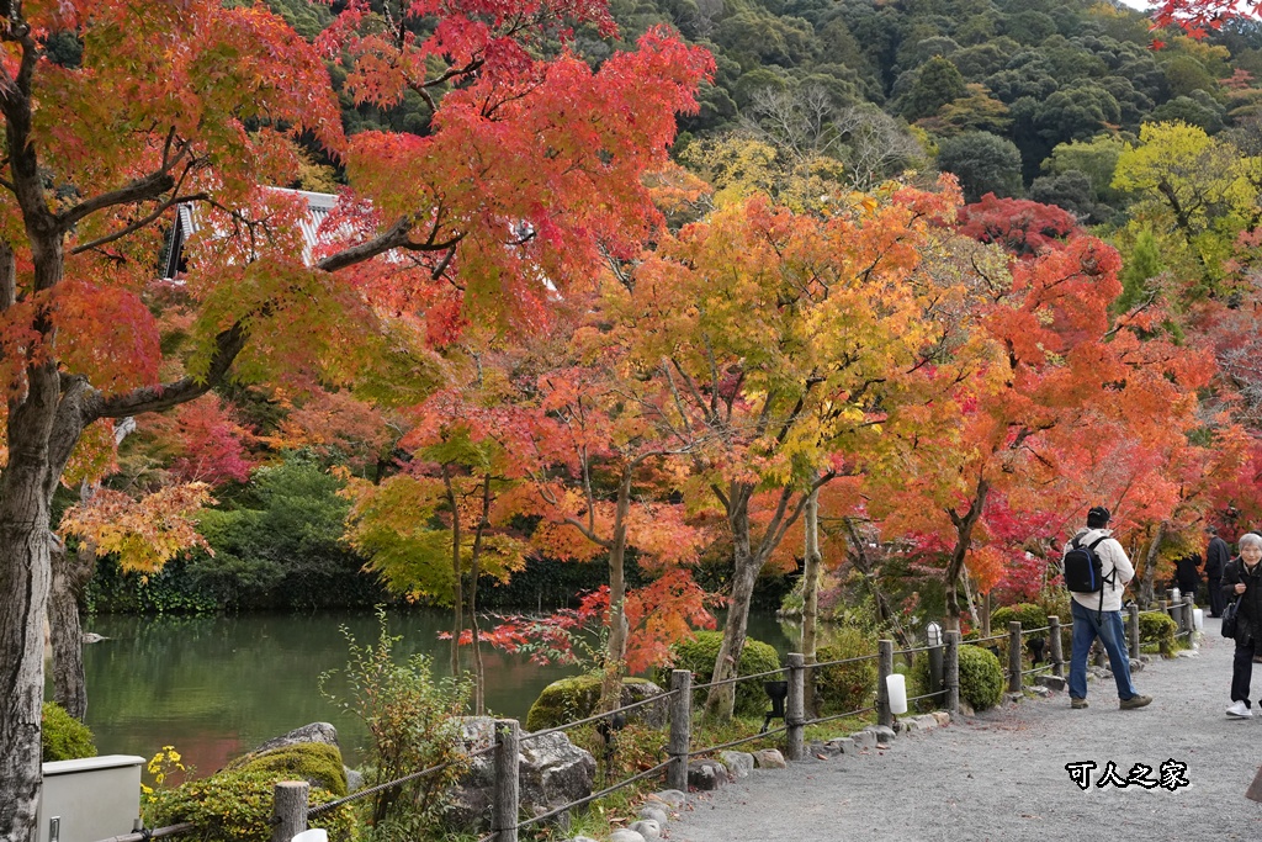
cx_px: 631
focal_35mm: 42
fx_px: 1476
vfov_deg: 31.8
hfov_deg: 46.3
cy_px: 421
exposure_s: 1/2000
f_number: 8
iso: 3200
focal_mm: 42.1
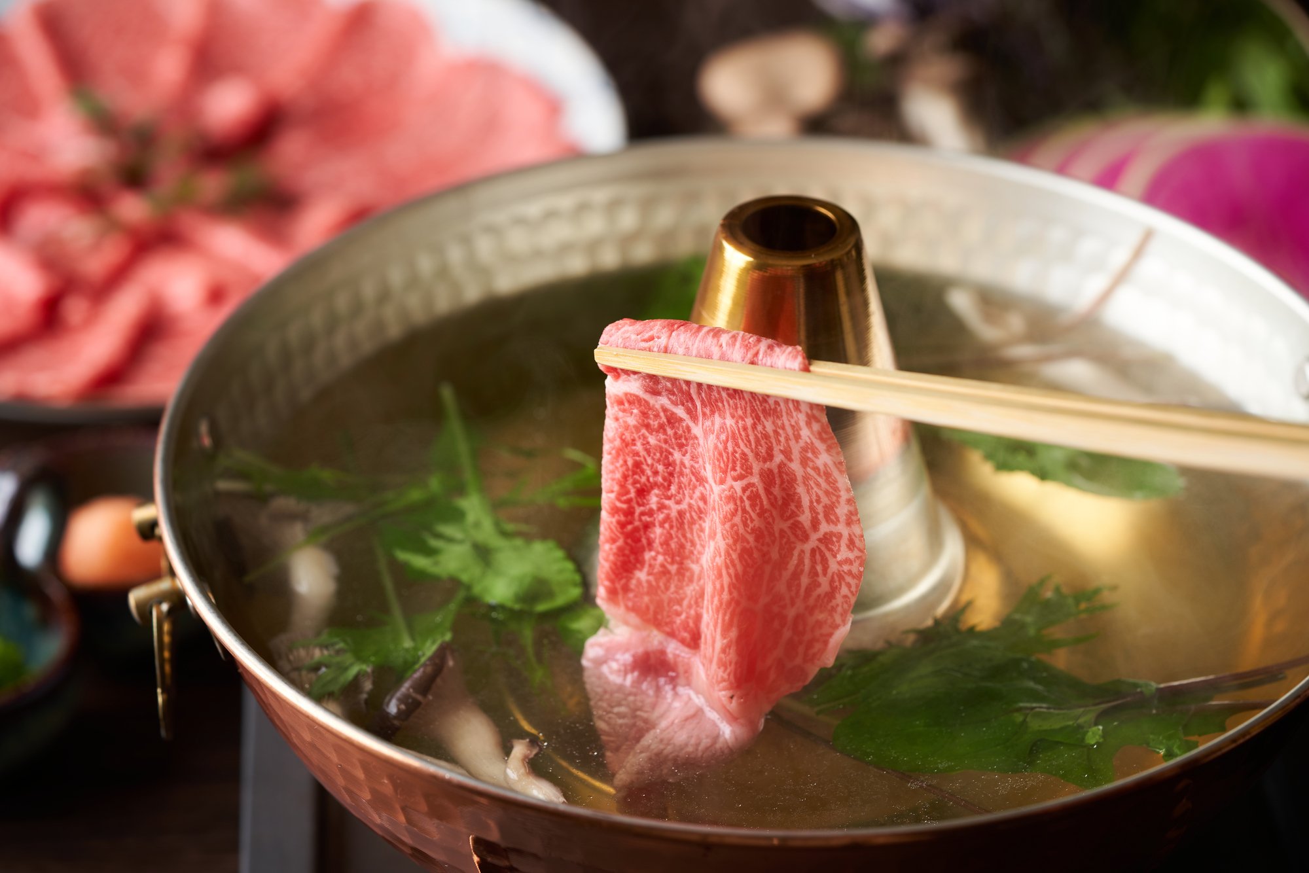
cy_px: 436
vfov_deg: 15.2
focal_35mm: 90
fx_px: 3273
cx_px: 654
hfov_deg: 22.6
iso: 100
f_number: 5
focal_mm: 90
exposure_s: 1/125
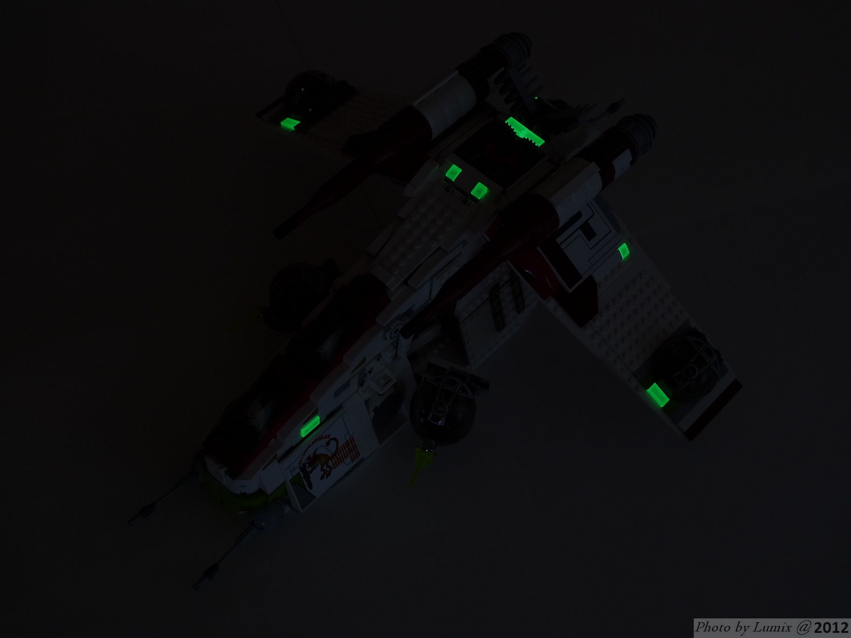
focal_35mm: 52
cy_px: 319
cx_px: 426
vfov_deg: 28.0
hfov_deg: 36.8
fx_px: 1278
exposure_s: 1.6
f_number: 3.2
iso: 80
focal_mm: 11.1
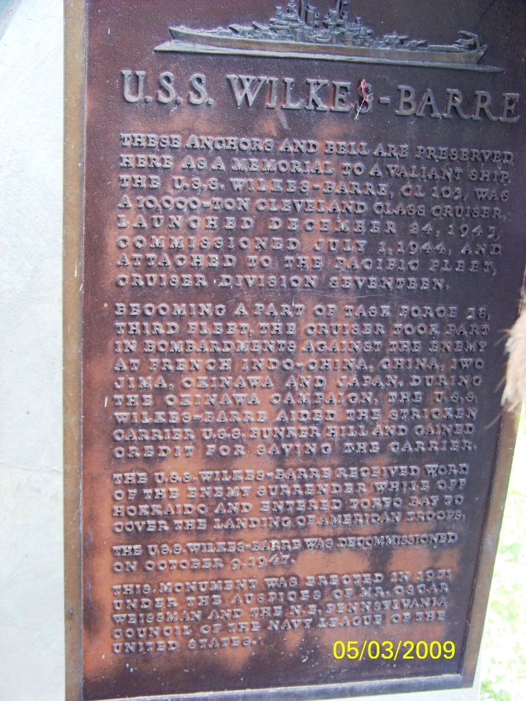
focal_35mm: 49
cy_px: 350
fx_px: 993
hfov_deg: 29.7
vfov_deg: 38.9
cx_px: 263
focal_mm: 7.6
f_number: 2.8
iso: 200
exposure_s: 1/30
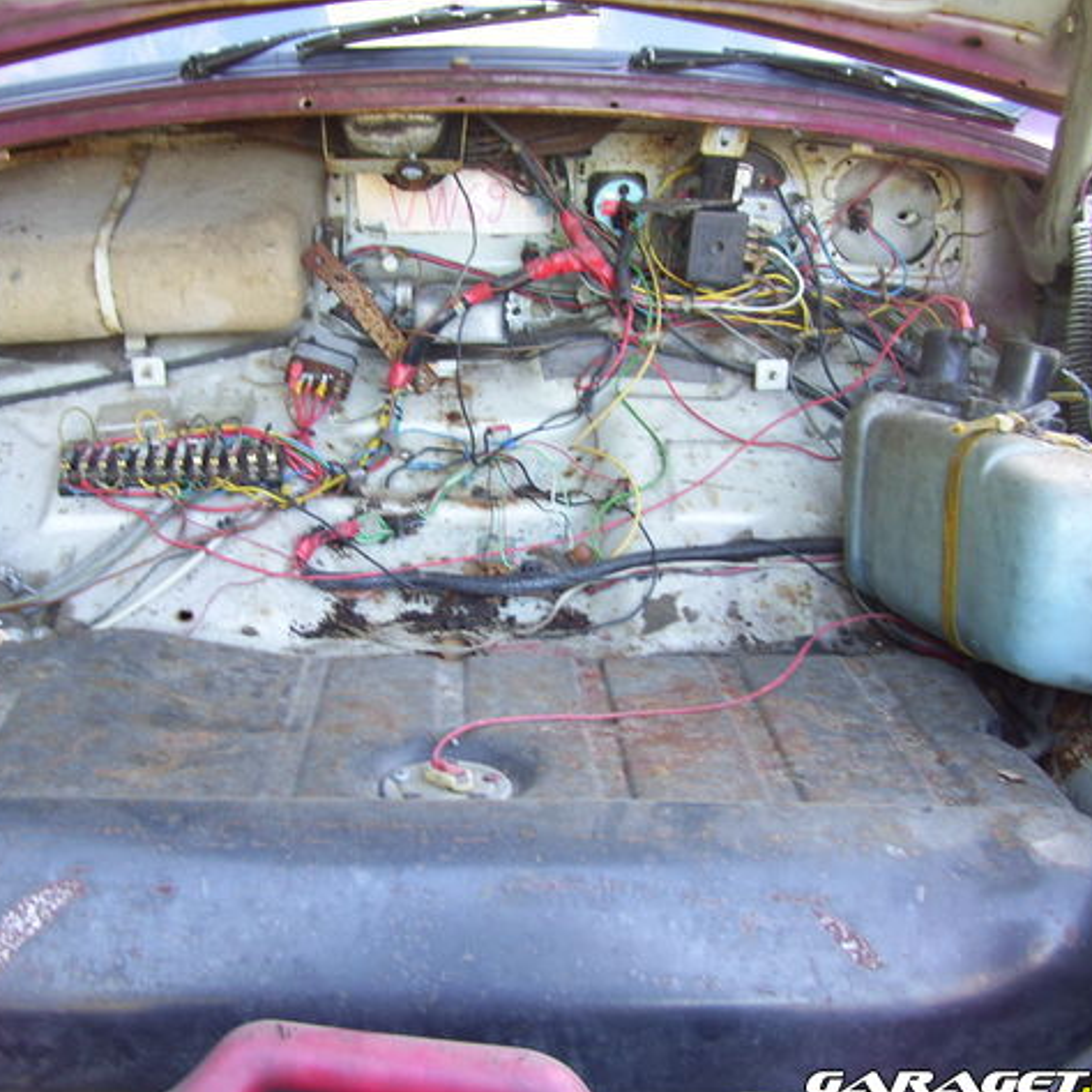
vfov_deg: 39.2
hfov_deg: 39.1
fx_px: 1535
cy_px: 551
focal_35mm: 43
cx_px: 463
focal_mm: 6
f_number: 2.7
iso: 80
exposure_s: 1/30
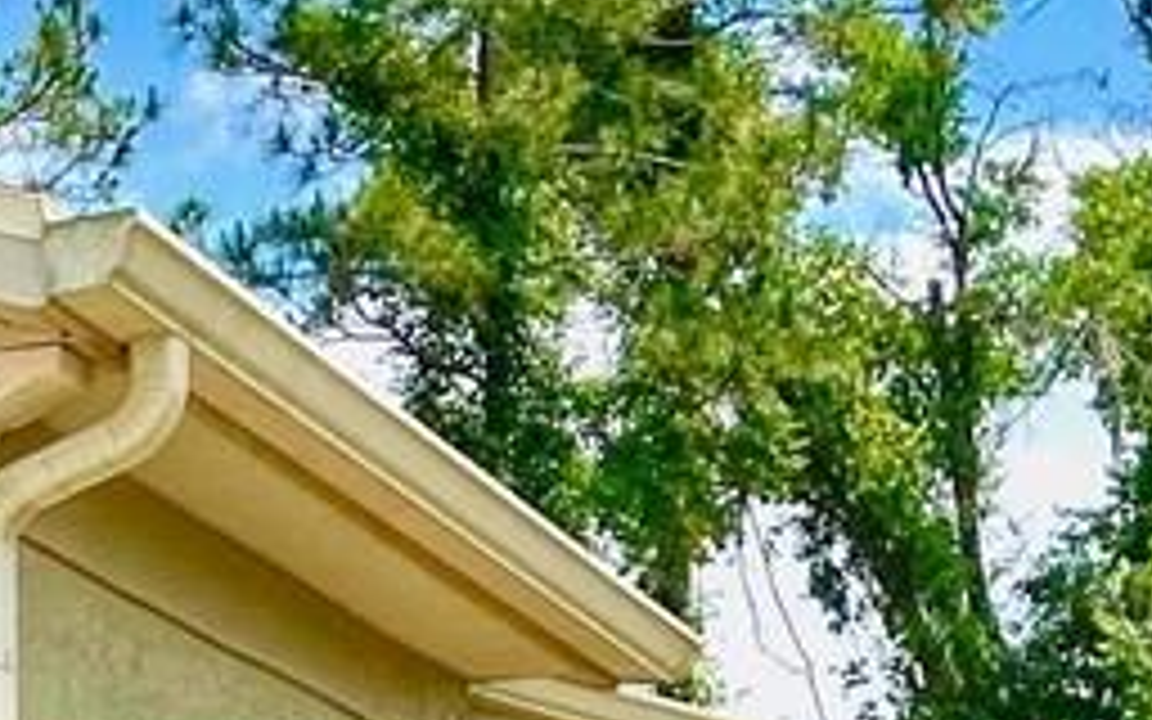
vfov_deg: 7.3
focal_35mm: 172
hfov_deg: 11.1
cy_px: 1472
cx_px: -1112
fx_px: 5400
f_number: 1.6
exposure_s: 1/4049
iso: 32
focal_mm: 5.1
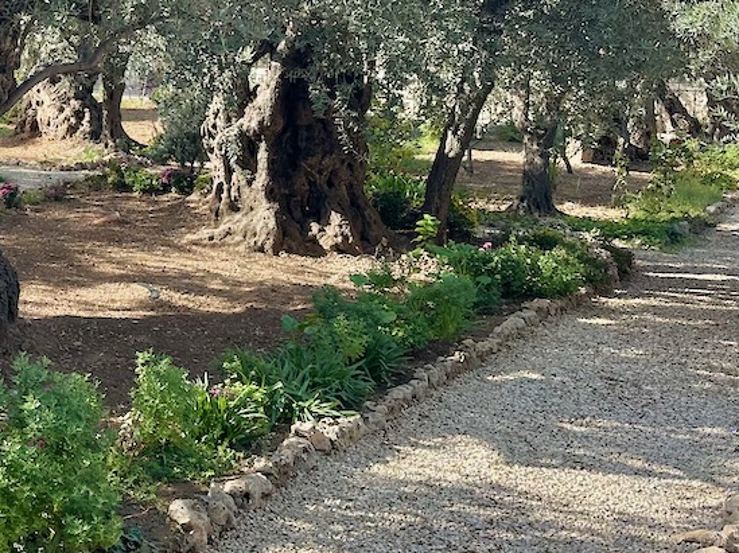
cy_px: 89
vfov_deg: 25.5
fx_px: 1195
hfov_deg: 30.4
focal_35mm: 56
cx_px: -94
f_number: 1.78
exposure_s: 1/1212
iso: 80
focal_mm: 6.86
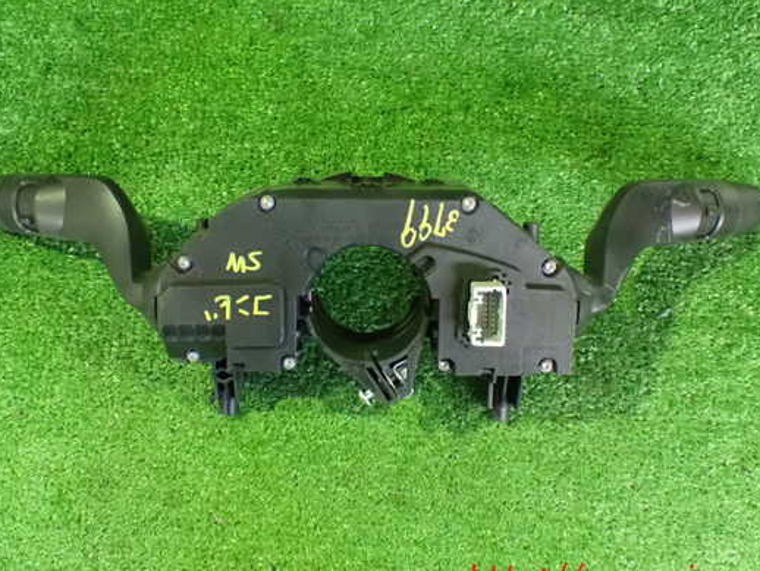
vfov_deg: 32.9
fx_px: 966
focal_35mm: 44
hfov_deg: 42.9
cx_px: 362
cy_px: 267
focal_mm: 6.83
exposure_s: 1/25
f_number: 2.7
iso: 1600
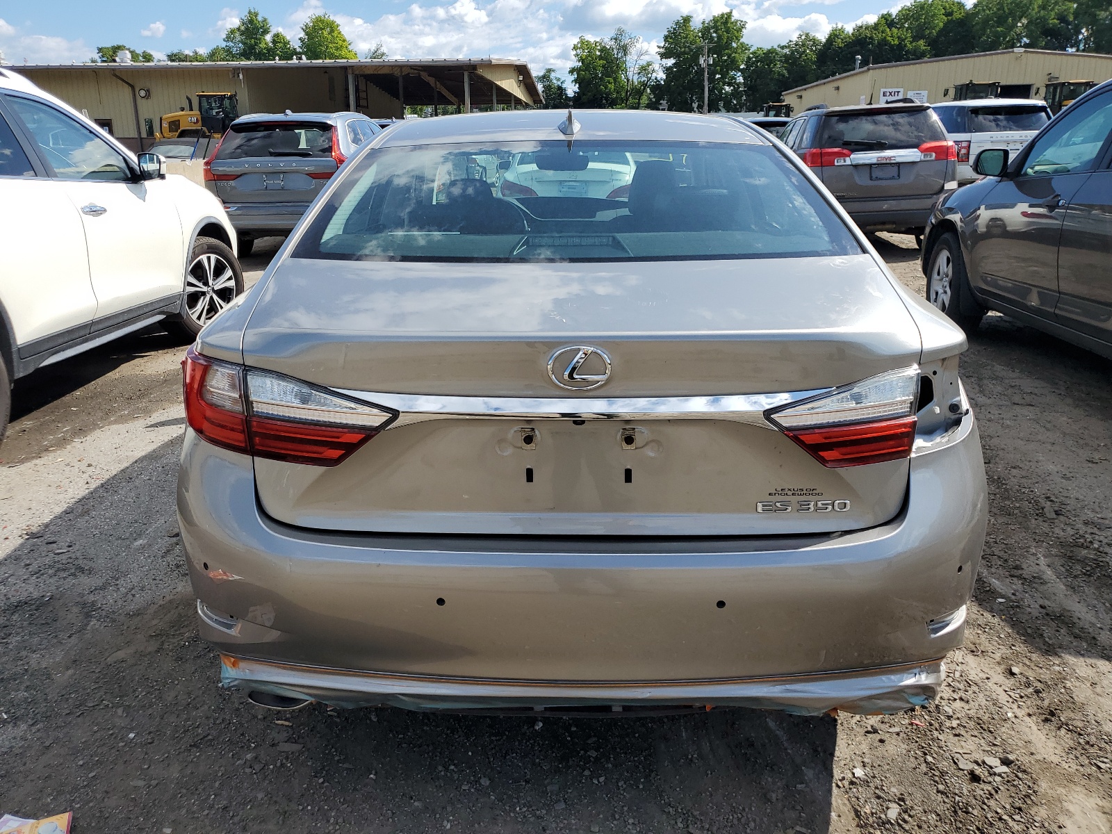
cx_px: 556
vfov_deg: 53.1
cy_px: 417
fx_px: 835
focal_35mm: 26
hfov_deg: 67.3
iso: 50
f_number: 1.5
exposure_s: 1/3333
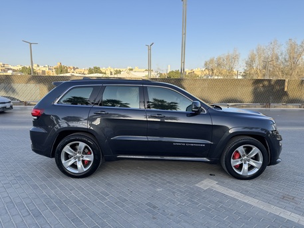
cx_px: 152
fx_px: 211
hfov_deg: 71.6
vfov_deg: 56.8
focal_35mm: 24
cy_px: 114
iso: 80
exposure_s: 1/582
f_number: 1.78
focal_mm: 6.76
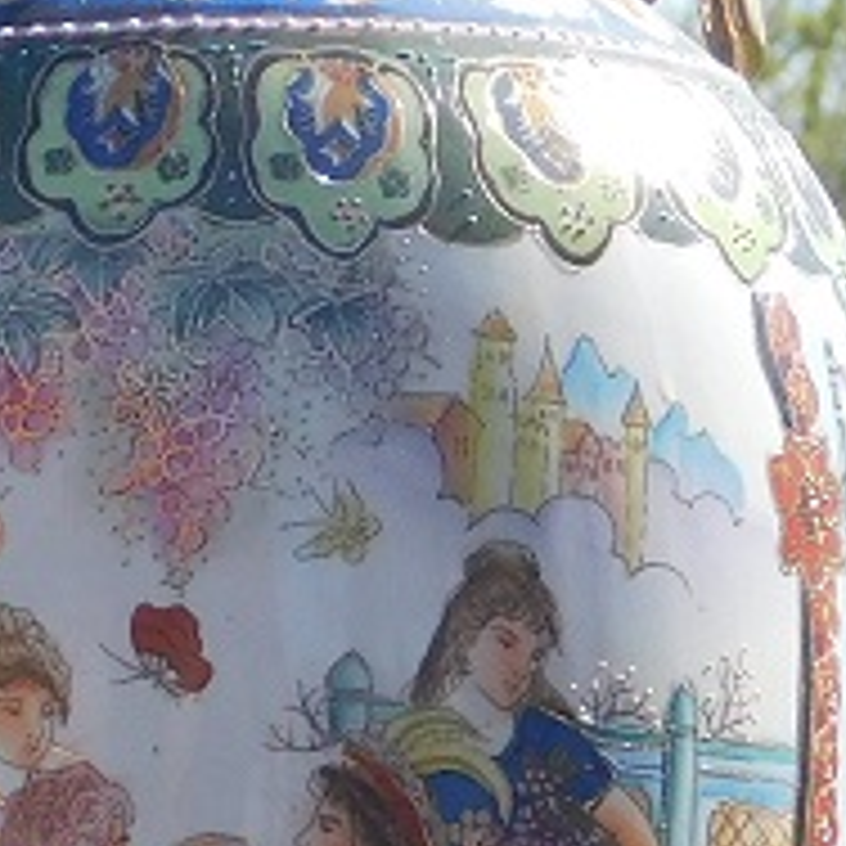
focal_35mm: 622
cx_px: 266
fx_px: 17198
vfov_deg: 2.8
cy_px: 680
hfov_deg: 2.8
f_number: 4.8
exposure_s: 1/400
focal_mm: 20.3
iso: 125
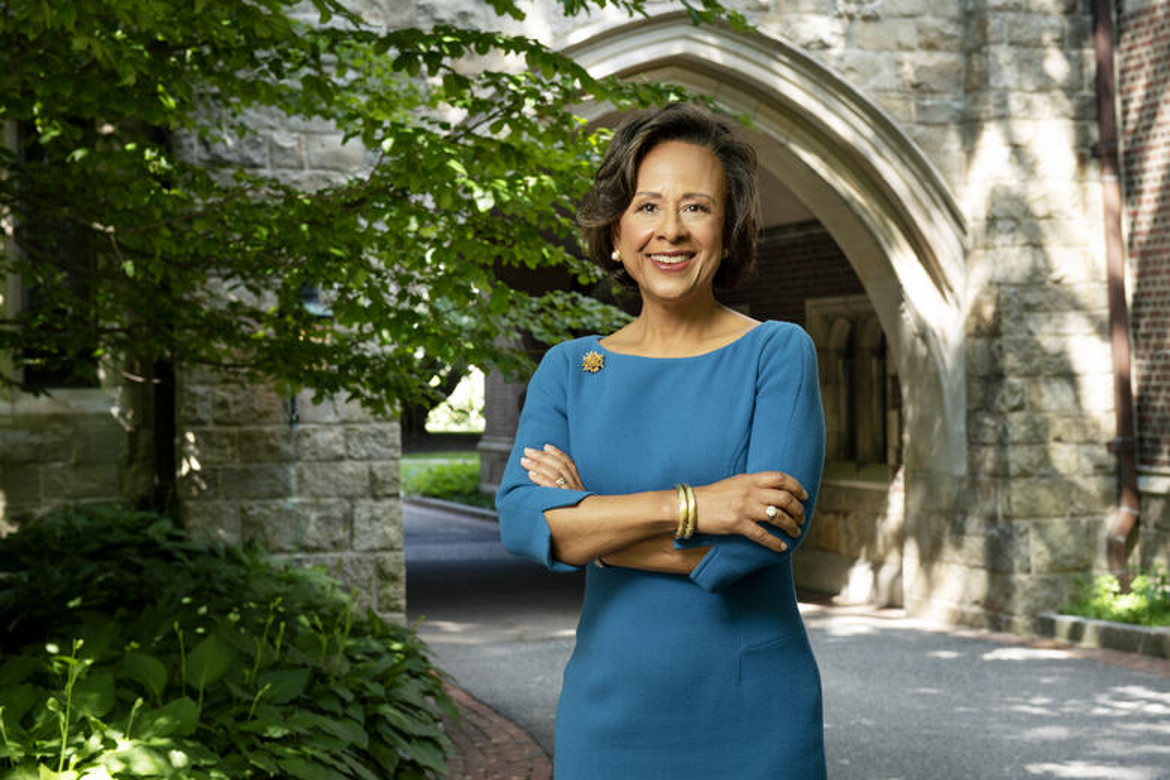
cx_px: 585
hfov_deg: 33.4
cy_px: 390
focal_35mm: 60
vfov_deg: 22.6
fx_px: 1950
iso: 400
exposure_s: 1/60
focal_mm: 60
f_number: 6.3
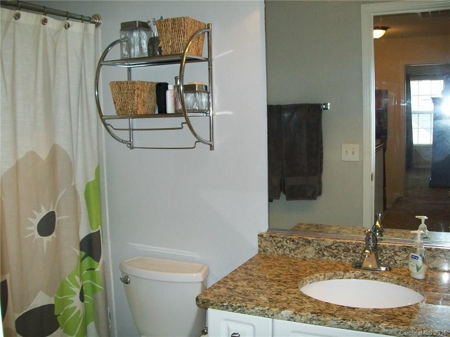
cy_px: 168
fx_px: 468
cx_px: 225
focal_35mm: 36
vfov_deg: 39.7
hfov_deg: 51.4
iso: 160
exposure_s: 1/60
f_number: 2.7
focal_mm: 6
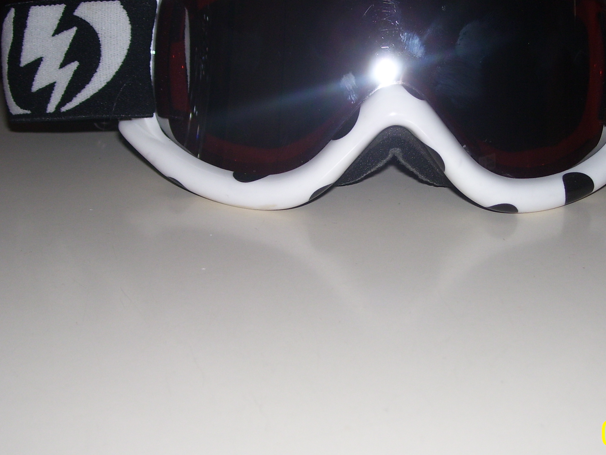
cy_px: 198
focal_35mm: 63
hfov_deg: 30.6
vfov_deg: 23.3
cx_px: 389
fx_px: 1103
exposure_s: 1/60
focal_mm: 7.6
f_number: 3
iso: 80
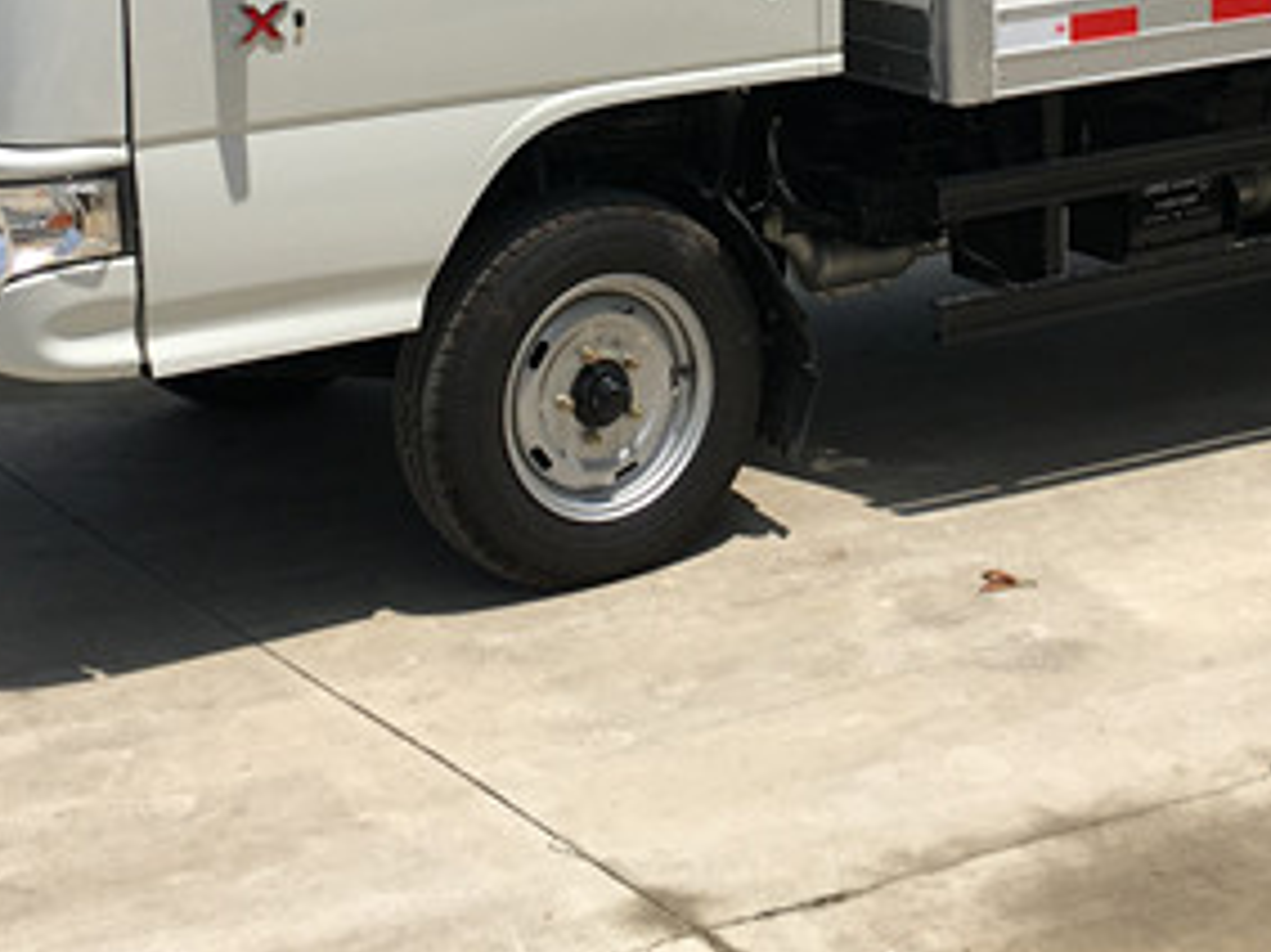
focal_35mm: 82
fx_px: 3010
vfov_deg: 17.4
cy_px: -99
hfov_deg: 23.8
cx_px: 790
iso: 25
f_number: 2.2
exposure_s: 1/2137
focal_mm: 4.15
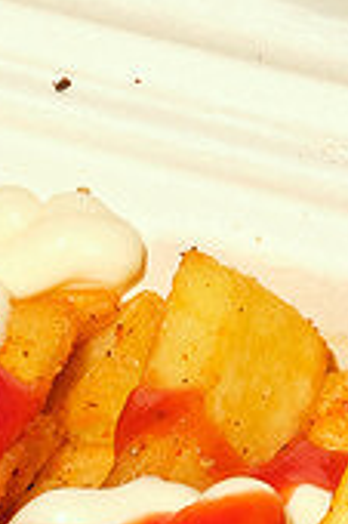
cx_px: -581
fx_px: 11289
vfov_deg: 2.6
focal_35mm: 777
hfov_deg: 1.8
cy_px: 866
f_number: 18
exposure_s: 1/125
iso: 800
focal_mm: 120
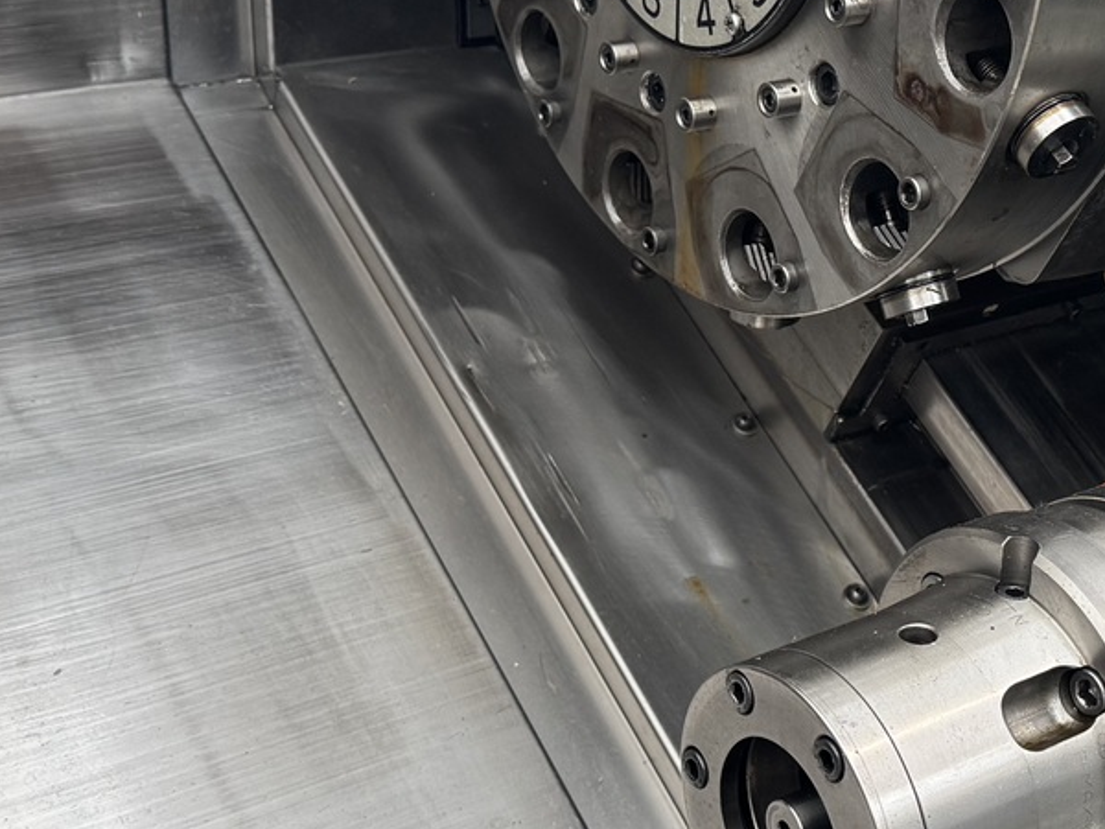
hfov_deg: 29.7
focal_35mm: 64
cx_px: 847
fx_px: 2043
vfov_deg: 22.8
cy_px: 286
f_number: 1.78
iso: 125
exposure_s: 1/50
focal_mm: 6.76
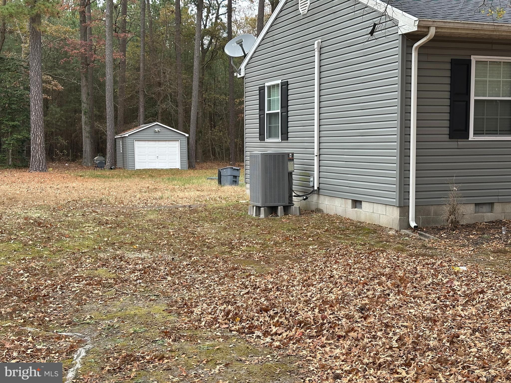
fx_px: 709
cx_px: 256
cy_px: 192
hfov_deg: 39.7
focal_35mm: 48
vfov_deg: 30.3
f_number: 1.78
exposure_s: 1/358
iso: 64
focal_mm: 6.86
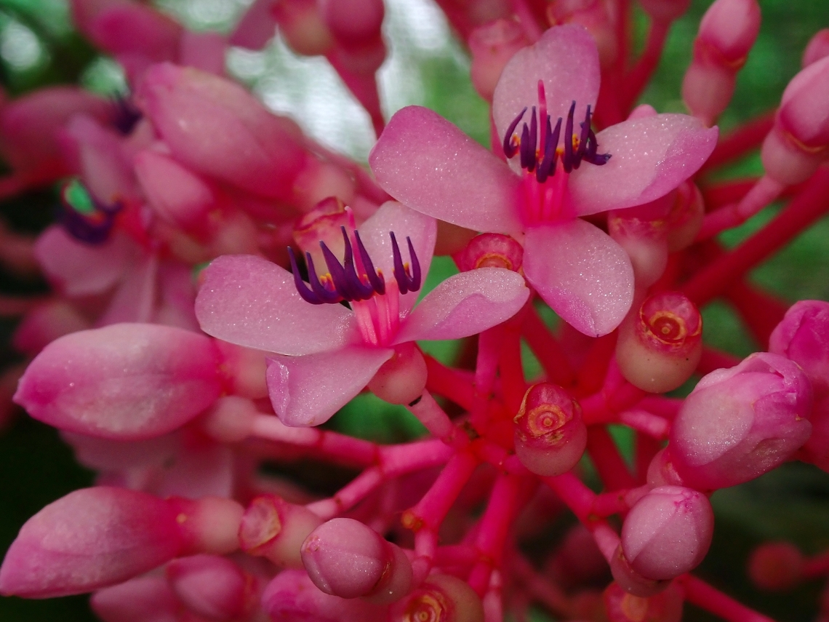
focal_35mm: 100
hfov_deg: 19.6
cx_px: 414
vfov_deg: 14.8
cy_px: 311
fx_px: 2395
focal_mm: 18
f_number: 6.3
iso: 200
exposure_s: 1/200
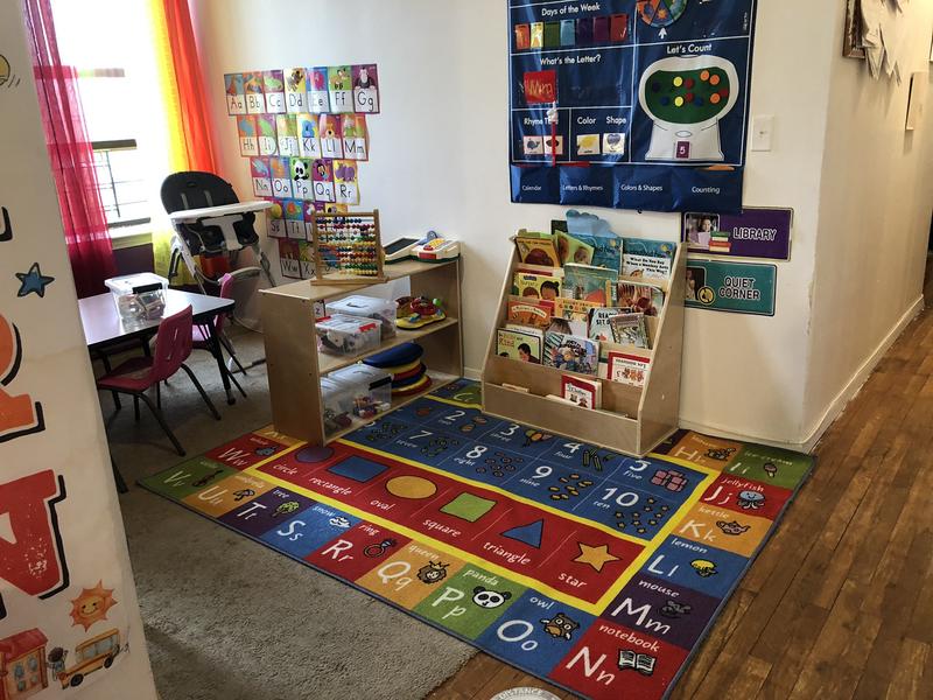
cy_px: 350
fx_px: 755
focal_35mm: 28
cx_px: 466
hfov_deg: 63.4
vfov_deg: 49.7
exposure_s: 1/15
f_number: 1.8
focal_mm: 3.99
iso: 80
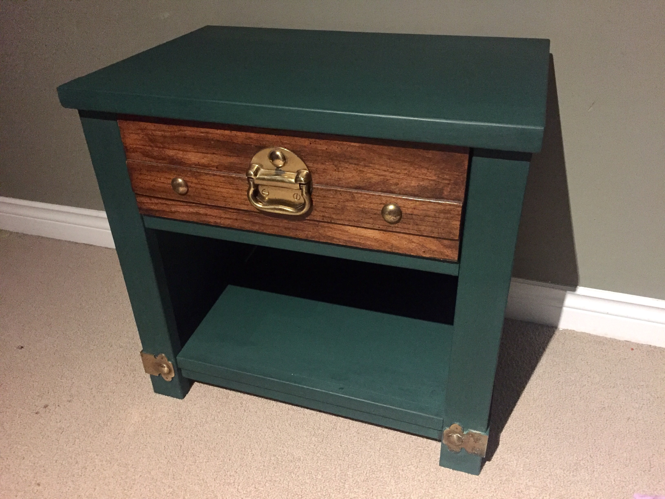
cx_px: 332
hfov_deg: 61.7
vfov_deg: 48.2
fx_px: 557
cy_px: 250
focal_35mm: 29
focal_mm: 4.15
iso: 400
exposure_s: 1/15
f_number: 2.2
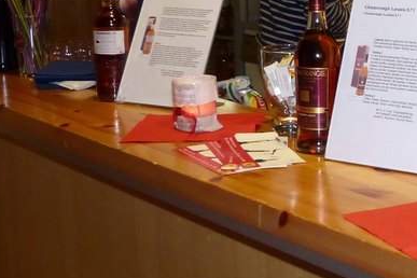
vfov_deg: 17.4
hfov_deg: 23.8
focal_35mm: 78
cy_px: 69
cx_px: 492
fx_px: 903
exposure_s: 1/60
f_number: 2.8
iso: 400
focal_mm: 5.3
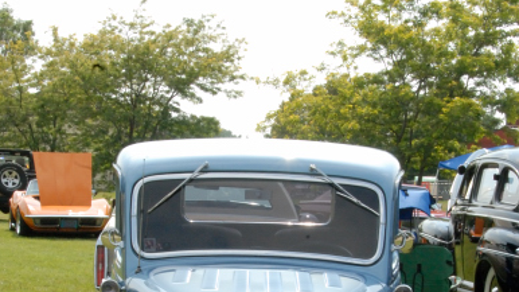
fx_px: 1211
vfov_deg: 13.5
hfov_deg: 24.2
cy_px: 315
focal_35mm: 88
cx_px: 257
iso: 1000
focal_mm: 36
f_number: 27
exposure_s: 1/125
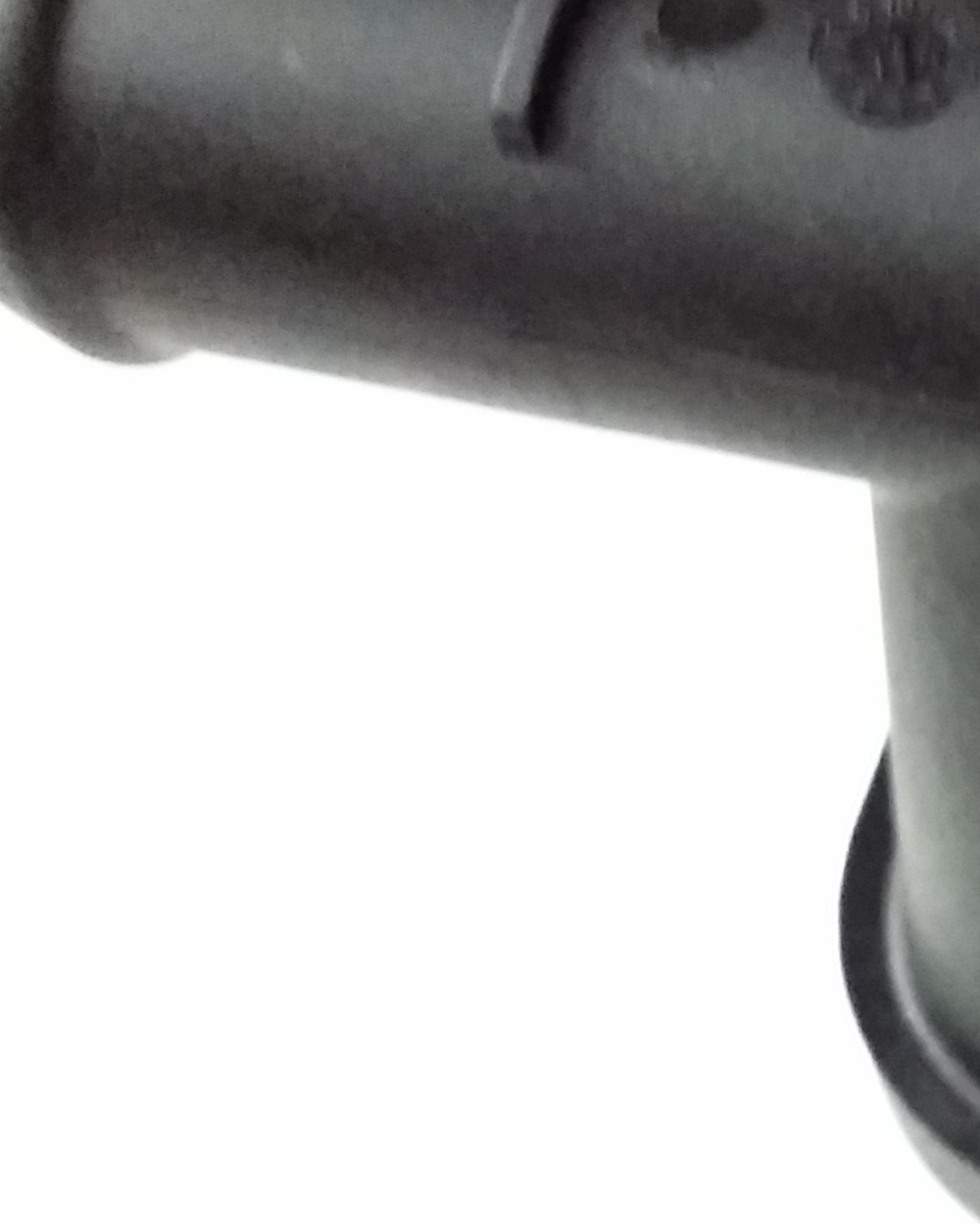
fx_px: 3080
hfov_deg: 16.4
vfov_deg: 22.4
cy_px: 799
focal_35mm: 85
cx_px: 1503
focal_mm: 3.4
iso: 640
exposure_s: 1/15
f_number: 2.4
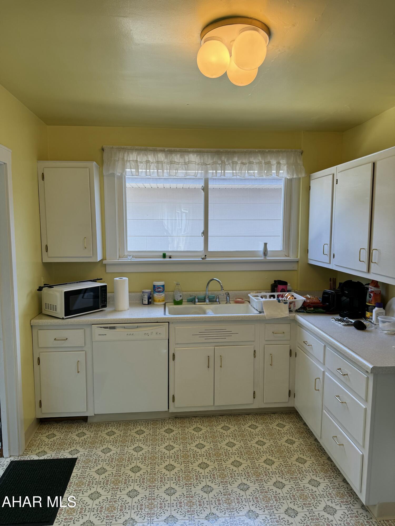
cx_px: 198
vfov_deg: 71.6
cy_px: 263
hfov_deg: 56.8
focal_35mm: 24
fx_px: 365
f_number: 1.78
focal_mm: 6.76
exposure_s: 1/120
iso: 64
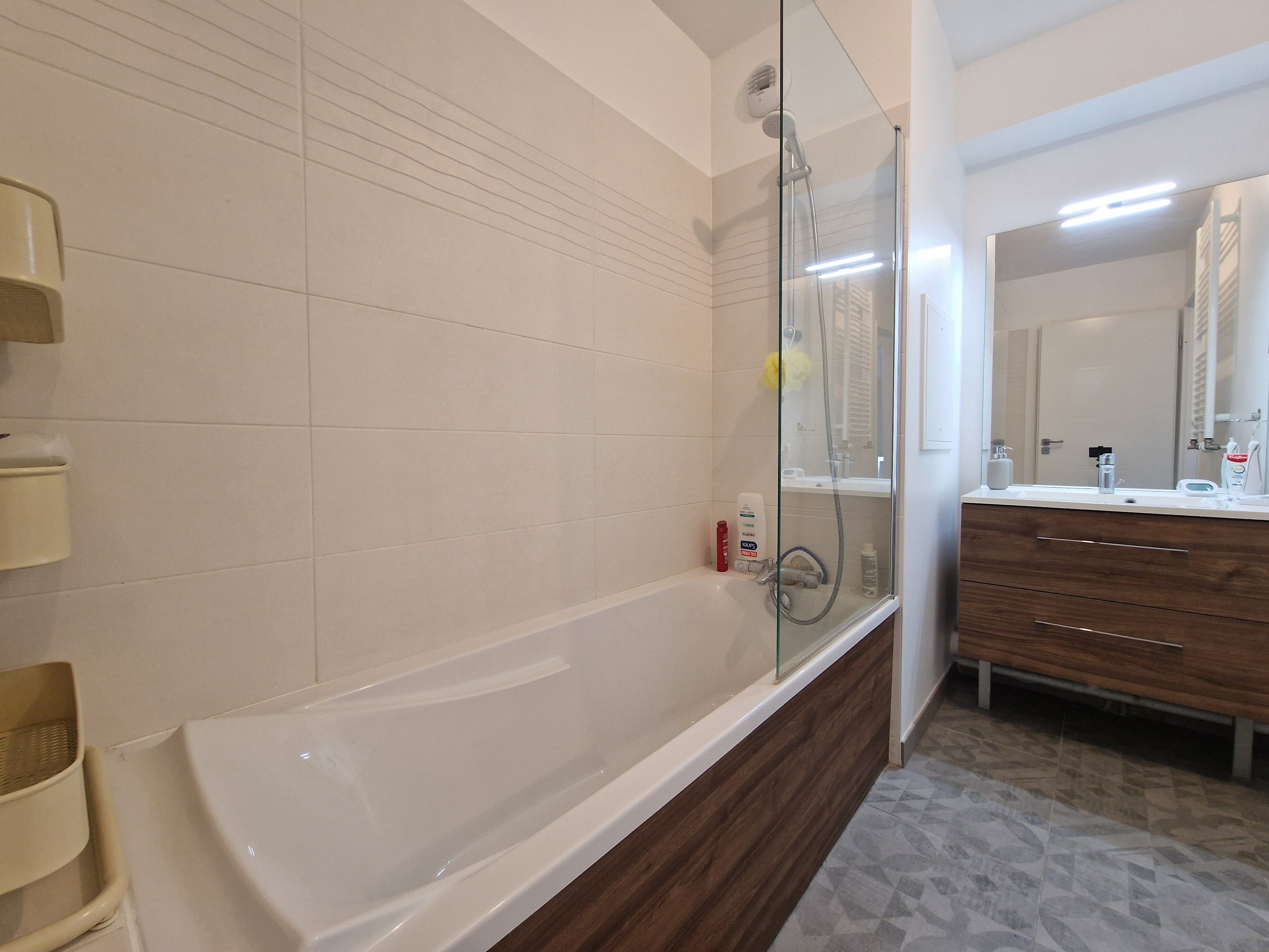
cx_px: 634
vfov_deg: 89.9
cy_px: 476
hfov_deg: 106.2
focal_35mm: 13
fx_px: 477
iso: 200
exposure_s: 1/50
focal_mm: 2.2
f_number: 2.2
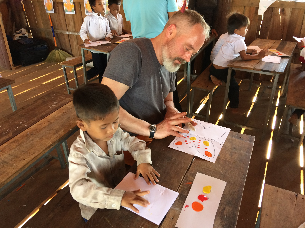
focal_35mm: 29
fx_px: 256
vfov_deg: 48.2
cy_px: 114
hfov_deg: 61.7
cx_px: 152
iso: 160
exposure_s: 1/33
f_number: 2.2
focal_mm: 4.15
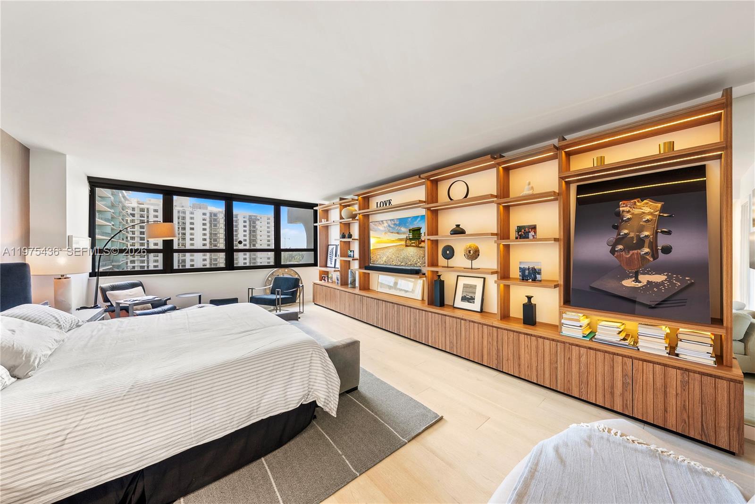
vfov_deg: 90.1
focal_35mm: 12
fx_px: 252
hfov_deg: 112.6
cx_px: 378
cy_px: 252
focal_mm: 12
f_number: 8
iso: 400
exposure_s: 1/40
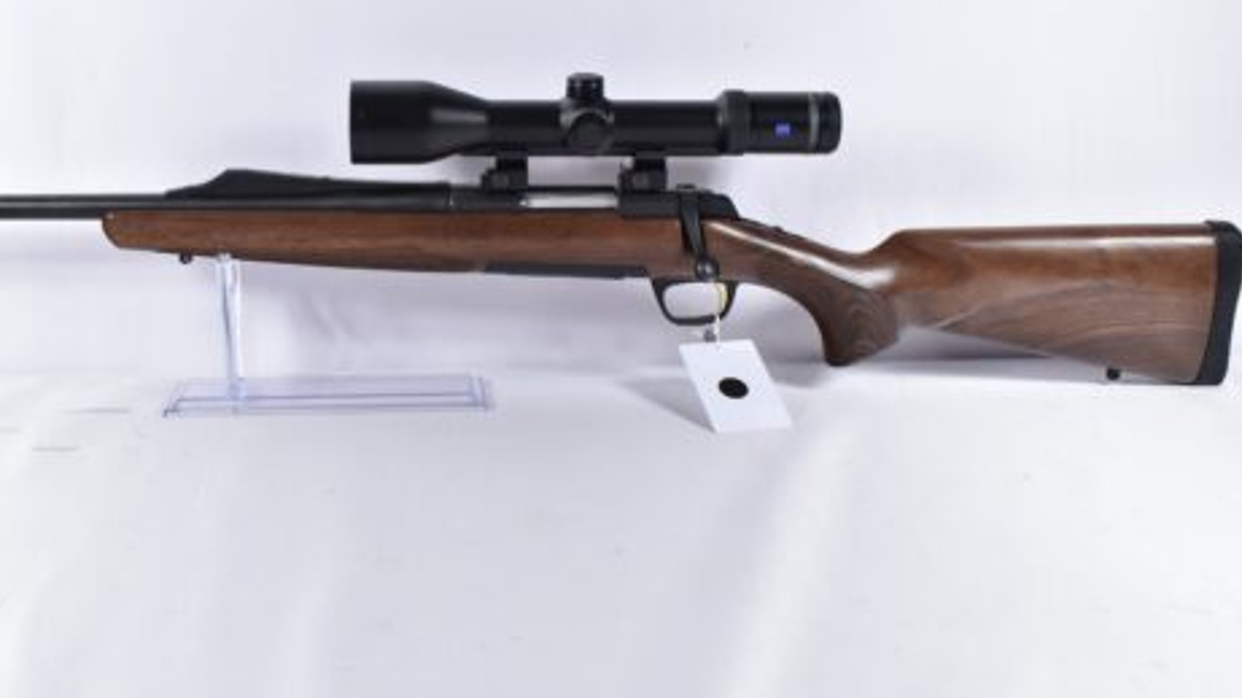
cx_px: 453
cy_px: 269
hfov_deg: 45.0
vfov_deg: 26.4
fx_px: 1482
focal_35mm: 45
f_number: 5
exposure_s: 1/100
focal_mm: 22
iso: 640
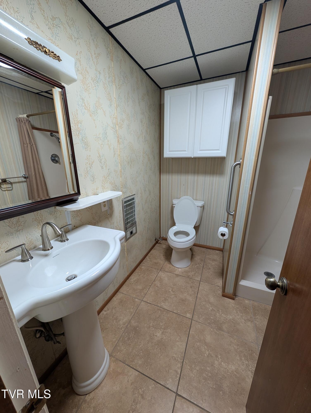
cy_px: 206
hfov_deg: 94.6
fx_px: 143
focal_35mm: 12
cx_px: 156
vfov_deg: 110.5
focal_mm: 2.02
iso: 64
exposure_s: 1/24
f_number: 1.7
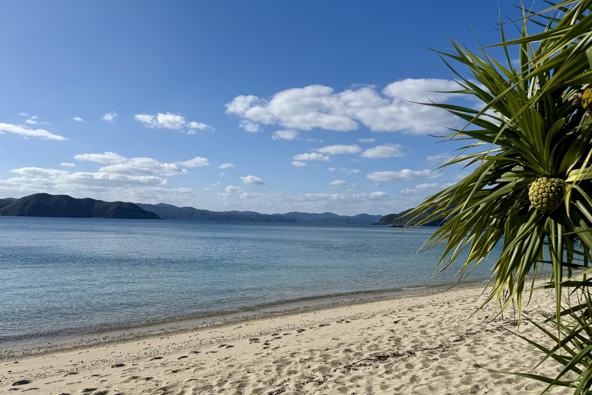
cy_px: 199
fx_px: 444
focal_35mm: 27
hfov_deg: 67.4
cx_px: 287
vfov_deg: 47.9
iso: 80
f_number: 1.78
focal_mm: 6.76
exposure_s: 1/10309
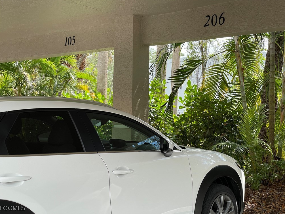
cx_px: 143
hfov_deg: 36.2
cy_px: 106
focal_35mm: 53
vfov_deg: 27.5
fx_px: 436
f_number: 2
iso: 25
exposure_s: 1/254
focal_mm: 6
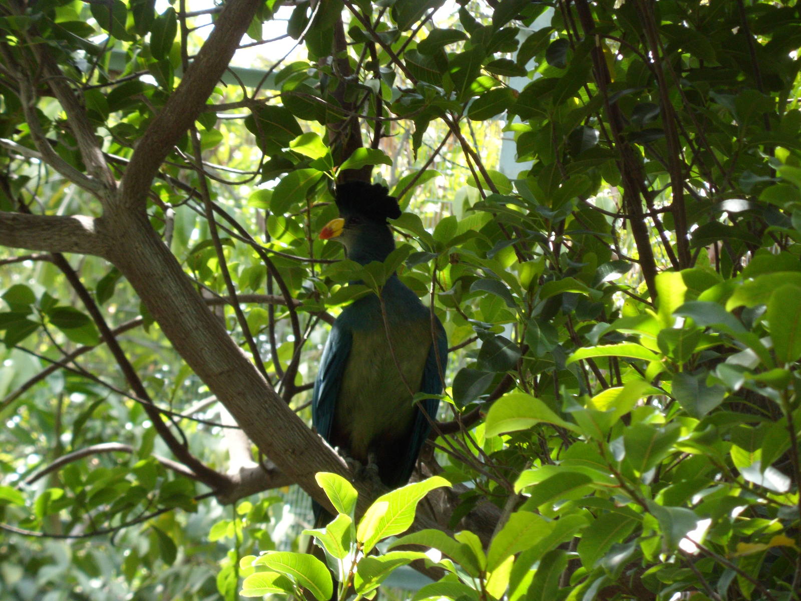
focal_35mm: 270
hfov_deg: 7.3
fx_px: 6248
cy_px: 300
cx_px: 400
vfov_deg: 5.5
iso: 120
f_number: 5.9
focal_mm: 46.8
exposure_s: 1/60
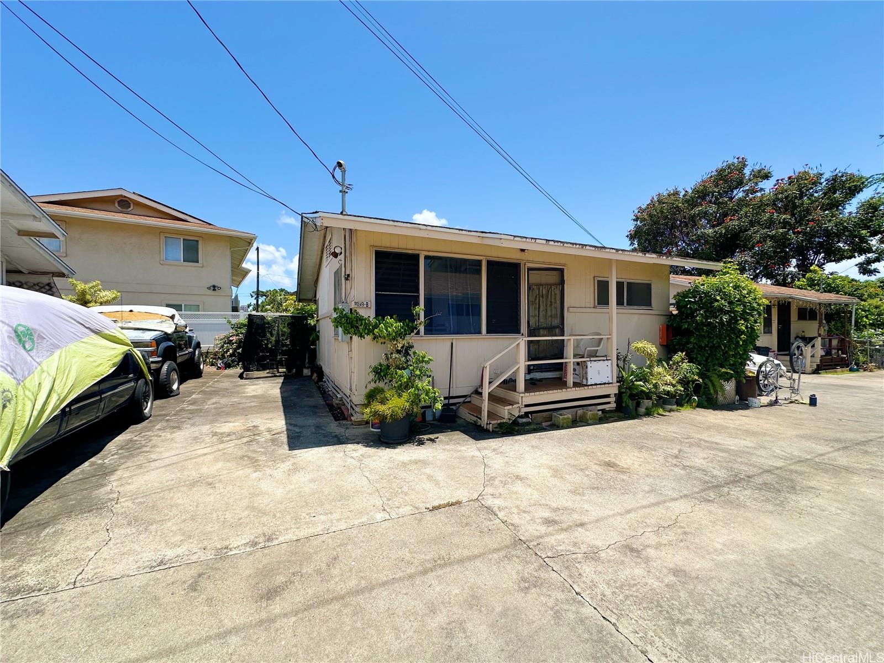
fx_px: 358
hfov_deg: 102.1
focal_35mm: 14
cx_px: 442
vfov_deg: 85.7
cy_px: 332
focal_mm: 2.22
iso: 40
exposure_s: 1/1304
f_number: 2.2
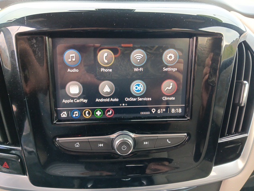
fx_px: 191
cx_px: 127
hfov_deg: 67.3
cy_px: 96
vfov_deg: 53.1
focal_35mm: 26
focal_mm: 3.98
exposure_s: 1/25
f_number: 1.8
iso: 512
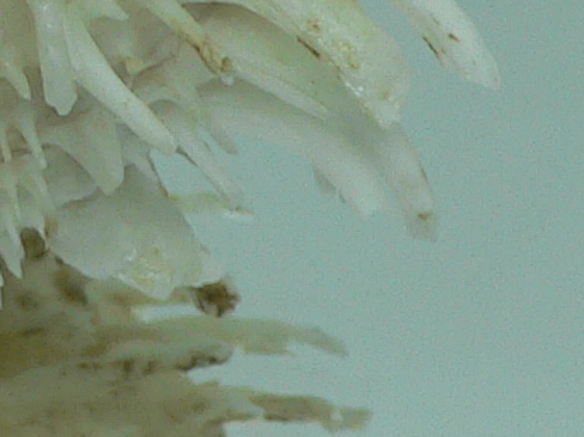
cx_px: -232
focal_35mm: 170
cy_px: -371
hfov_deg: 11.3
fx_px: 2867
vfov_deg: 8.4
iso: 80
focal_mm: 4.6
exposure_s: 1/80
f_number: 2.8
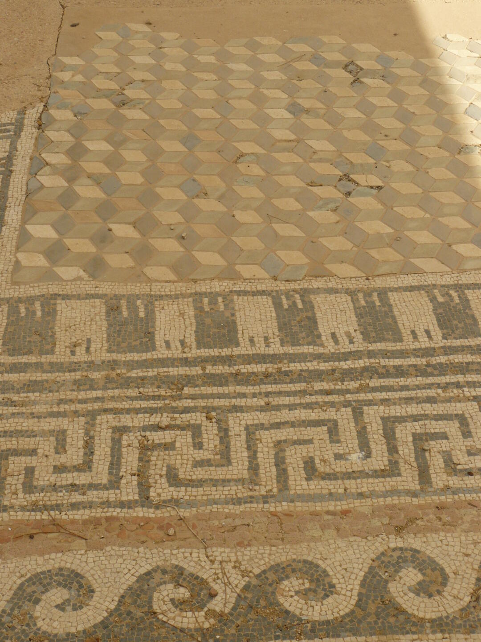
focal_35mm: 67
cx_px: 240
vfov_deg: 29.0
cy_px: 321
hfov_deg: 21.9
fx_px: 1241
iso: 100
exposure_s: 1/250
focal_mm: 11.2
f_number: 8
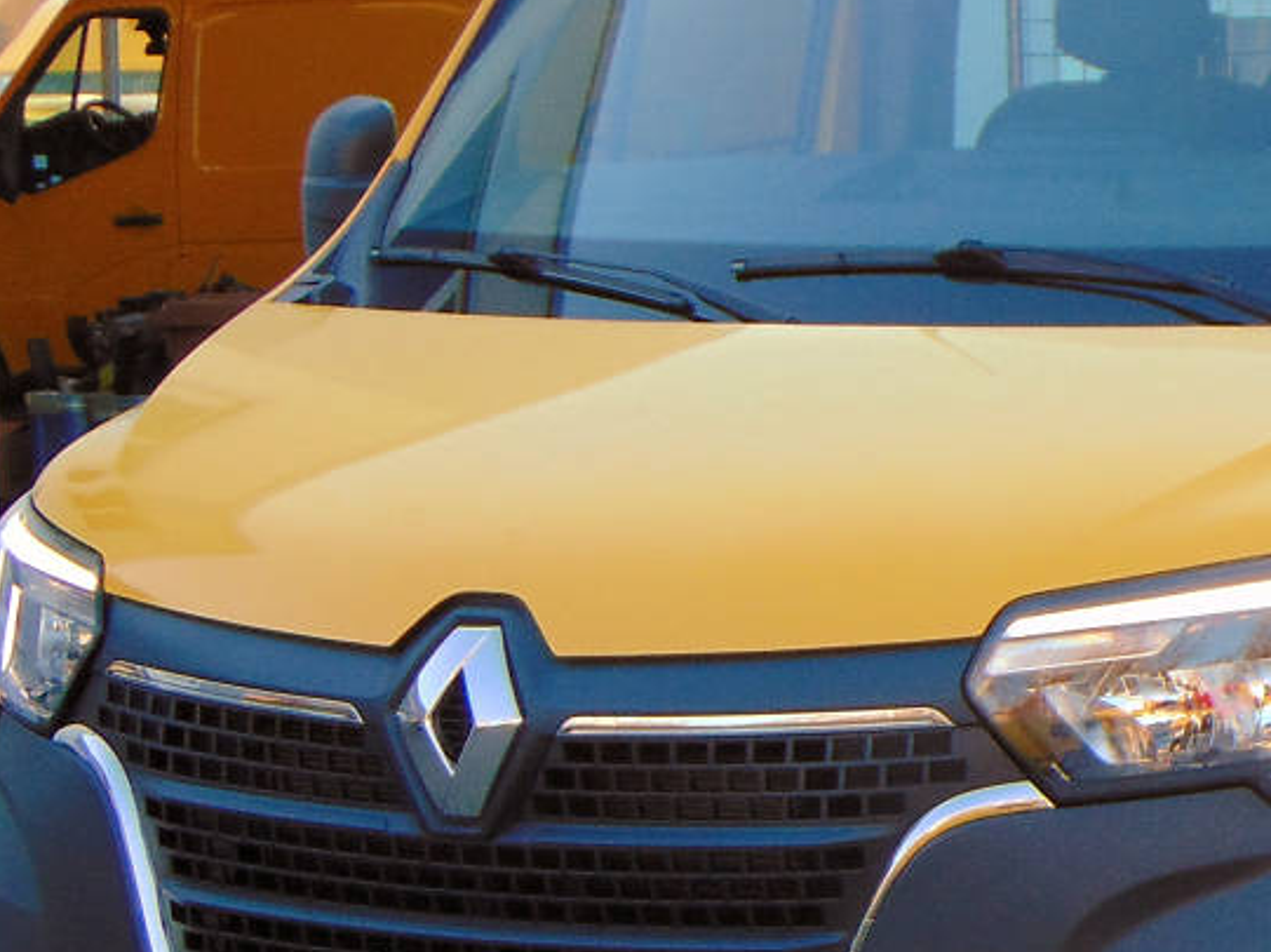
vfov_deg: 10.0
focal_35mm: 148
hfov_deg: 13.1
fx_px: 5431
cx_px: 1384
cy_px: 733
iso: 80
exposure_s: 1/80
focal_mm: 9
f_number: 3.5
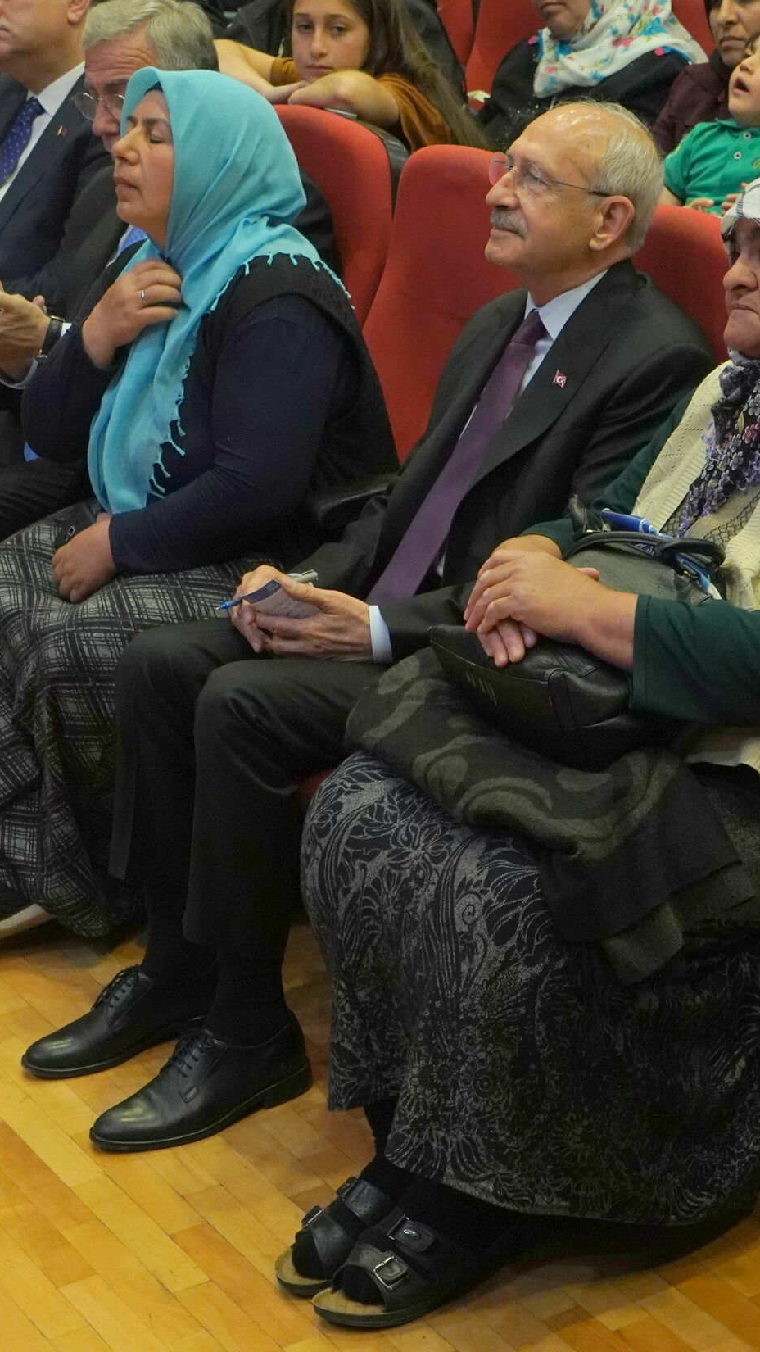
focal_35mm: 89
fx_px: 3189
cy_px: 657
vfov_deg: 23.9
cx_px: 482
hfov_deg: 13.6
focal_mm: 49
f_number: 5.6
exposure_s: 1/80
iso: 4000
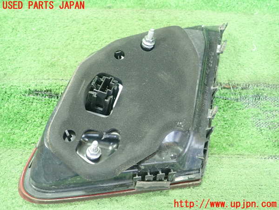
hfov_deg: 60.0
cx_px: 140
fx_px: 242
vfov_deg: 46.8
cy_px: 105
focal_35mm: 30
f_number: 2.3
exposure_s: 1/80
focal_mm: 5.5
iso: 800
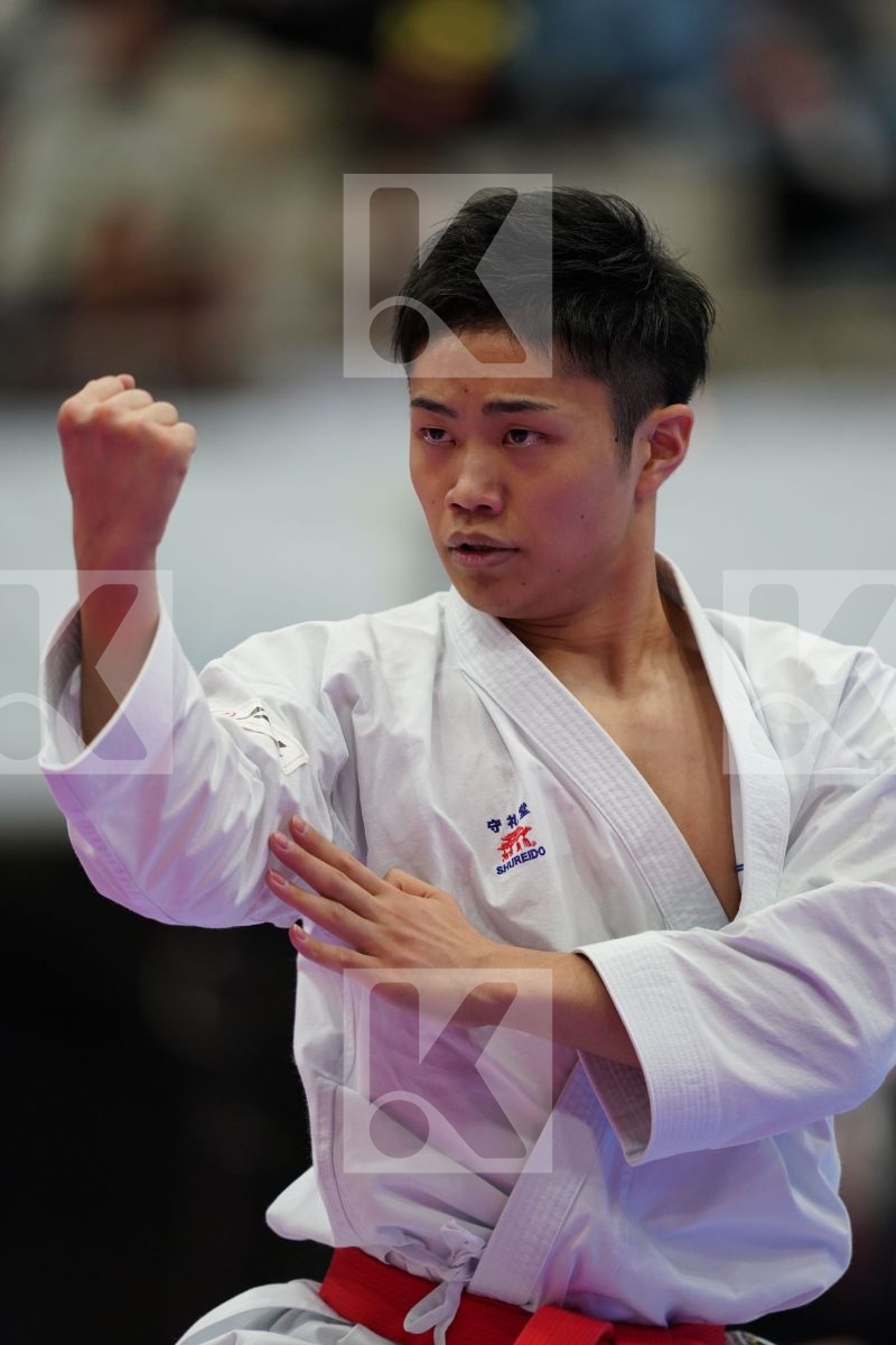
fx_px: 14932
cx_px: 448
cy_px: 672
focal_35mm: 400
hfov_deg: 3.4
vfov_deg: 5.2
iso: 1600
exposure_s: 1/500
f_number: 2.8
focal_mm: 400
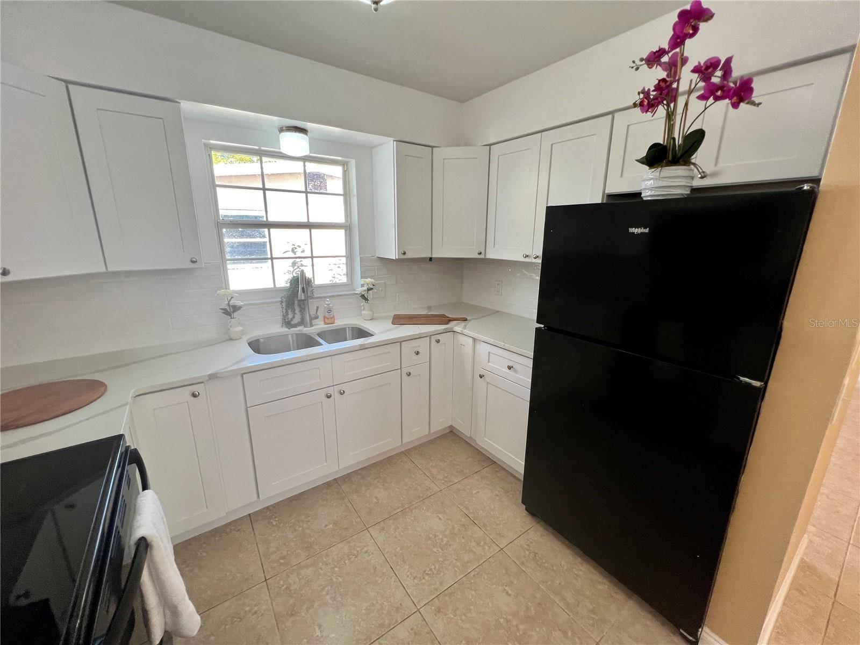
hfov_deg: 106.2
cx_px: 430
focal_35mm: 13
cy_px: 322
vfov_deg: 89.9
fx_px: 323
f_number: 1.8
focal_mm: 1.57
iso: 80
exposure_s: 1/120
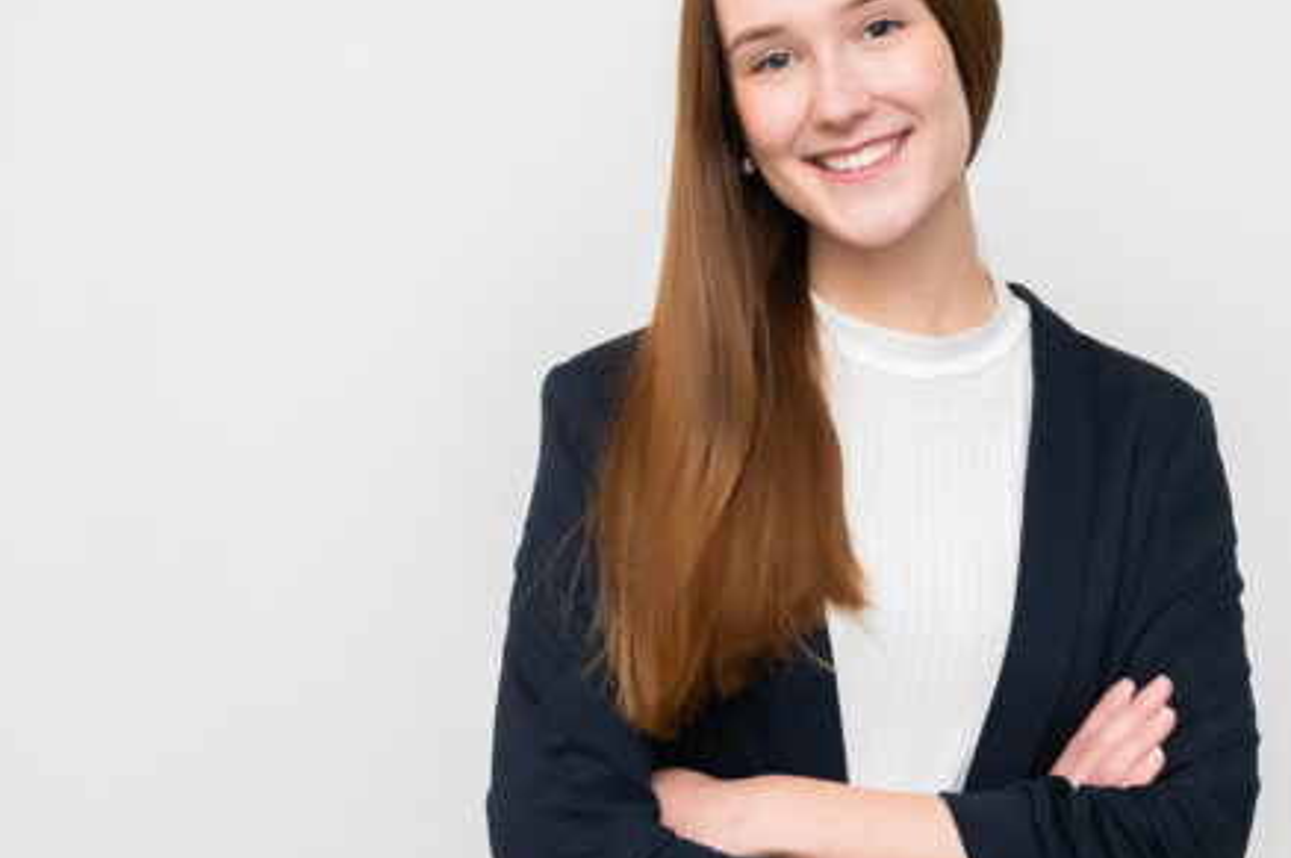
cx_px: 831
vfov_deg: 10.9
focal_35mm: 126
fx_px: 4513
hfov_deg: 16.3
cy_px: 422
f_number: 4.5
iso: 640
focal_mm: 85
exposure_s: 1/200
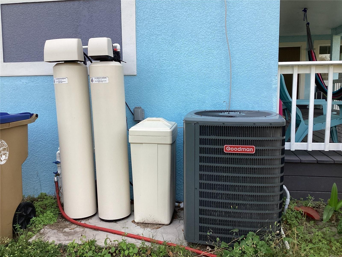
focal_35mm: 31
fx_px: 306
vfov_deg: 45.4
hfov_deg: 58.4
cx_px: 171
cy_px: 128
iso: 40
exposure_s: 1/120
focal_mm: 3.3
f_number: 2.4
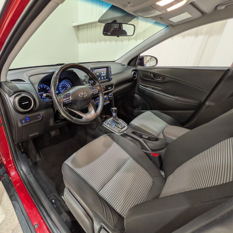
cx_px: 85
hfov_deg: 82.2
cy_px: 114
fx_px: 129
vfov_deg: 84.0
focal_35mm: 17
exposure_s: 1/24
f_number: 2.2
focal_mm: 1.83
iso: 56
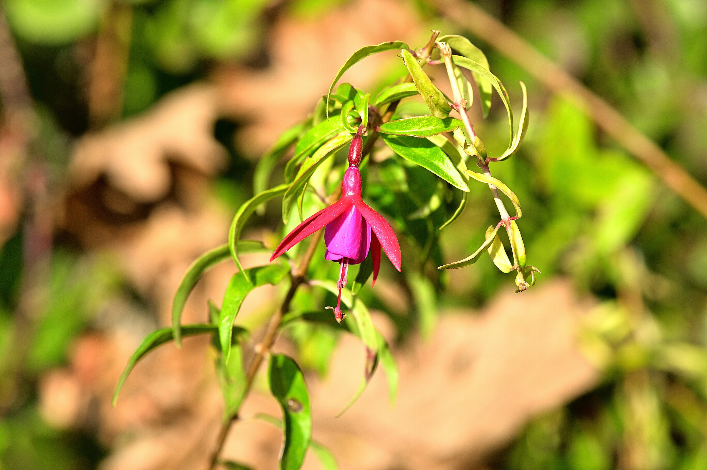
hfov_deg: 15.2
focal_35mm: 135
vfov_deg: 10.1
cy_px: 235
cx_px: 354
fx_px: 2648
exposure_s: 1/200
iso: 200
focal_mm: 90
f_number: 9
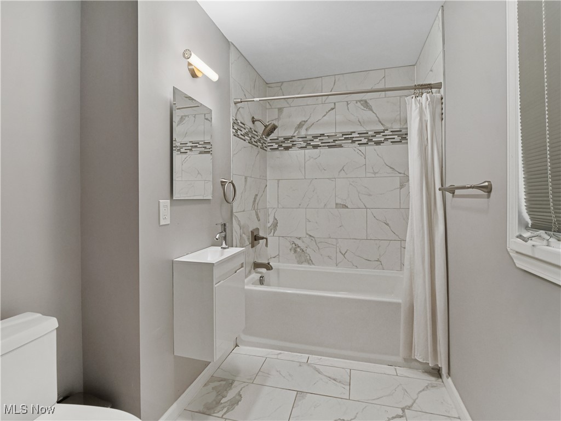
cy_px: 210
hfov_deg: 94.5
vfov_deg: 78.1
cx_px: 280
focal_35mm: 16
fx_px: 259
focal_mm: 8
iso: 800
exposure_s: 1/6
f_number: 7.1
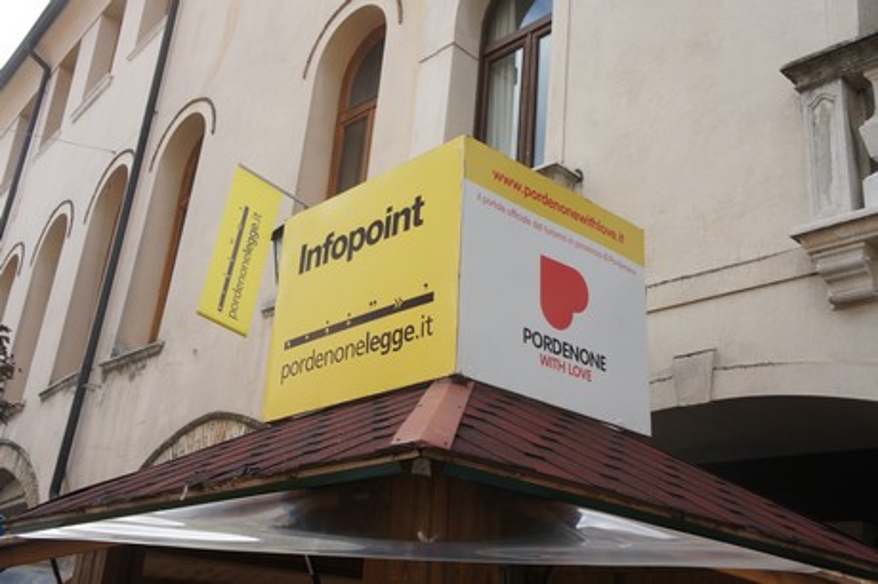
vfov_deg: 33.0
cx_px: 439
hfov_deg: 48.0
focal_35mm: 40
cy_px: 292
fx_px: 987
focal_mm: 27
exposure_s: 1/250
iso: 200
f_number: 8
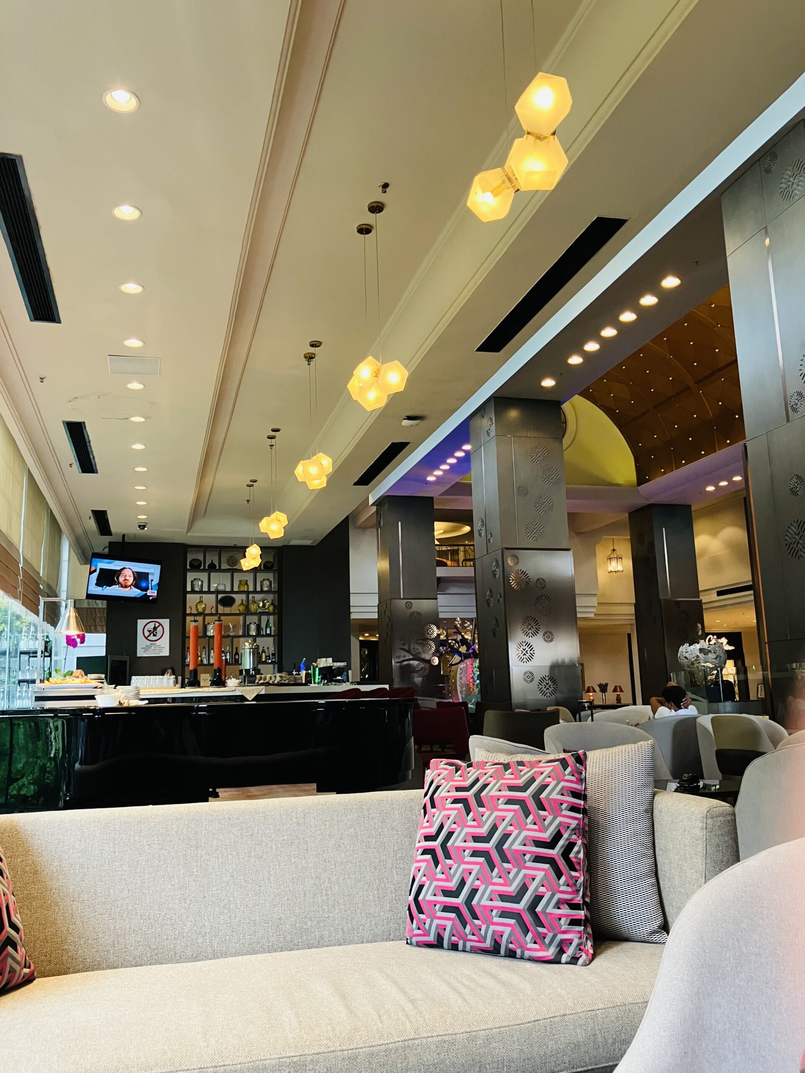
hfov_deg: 49.7
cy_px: 536
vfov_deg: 63.4
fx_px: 868
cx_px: 402
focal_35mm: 28
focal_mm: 3.99
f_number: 1.8
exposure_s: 1/50
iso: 160
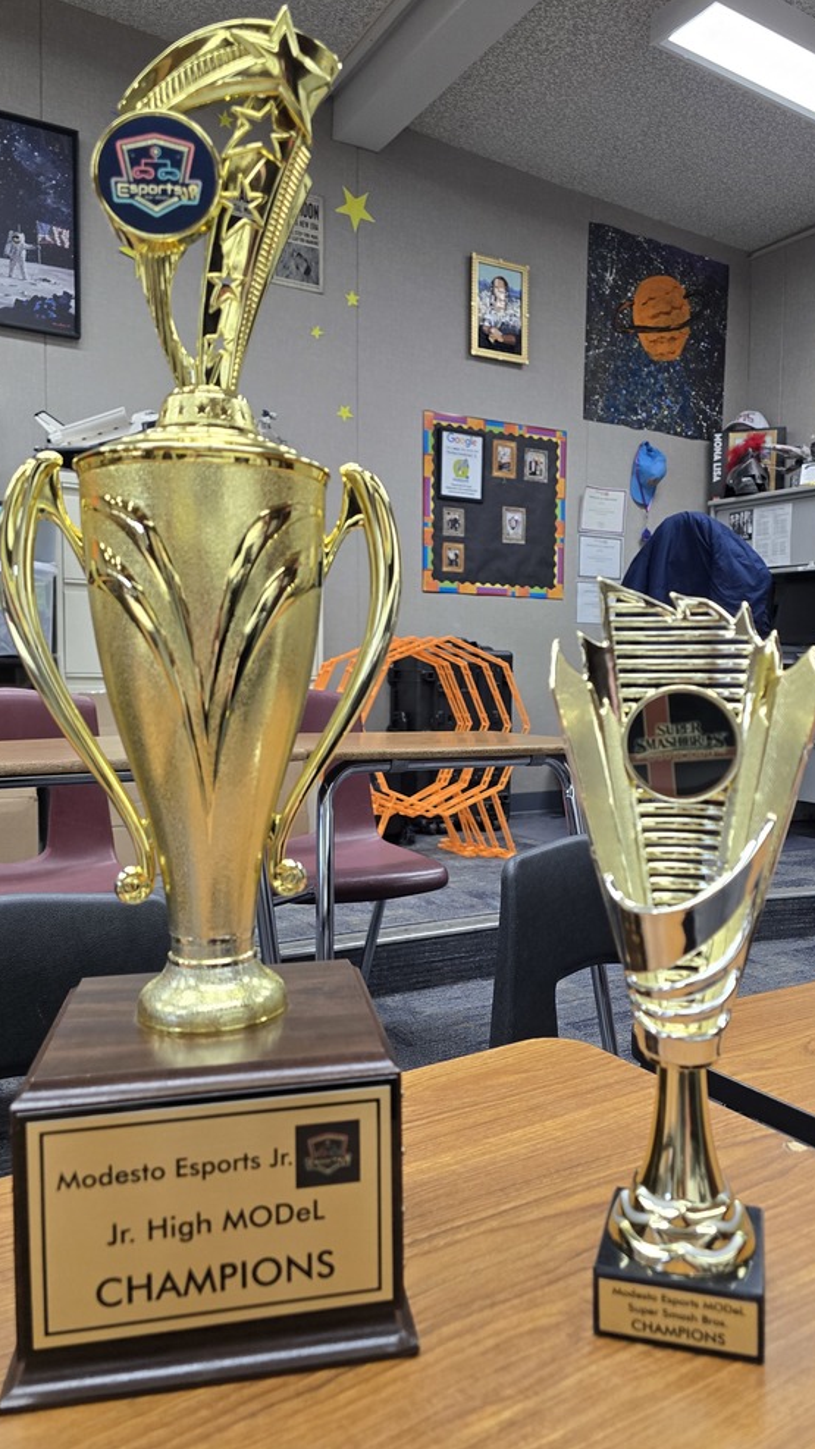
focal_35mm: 26
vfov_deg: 71.9
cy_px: 722
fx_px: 999
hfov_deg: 44.3
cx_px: 436
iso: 400
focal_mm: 6.3
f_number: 1.7
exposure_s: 1/120
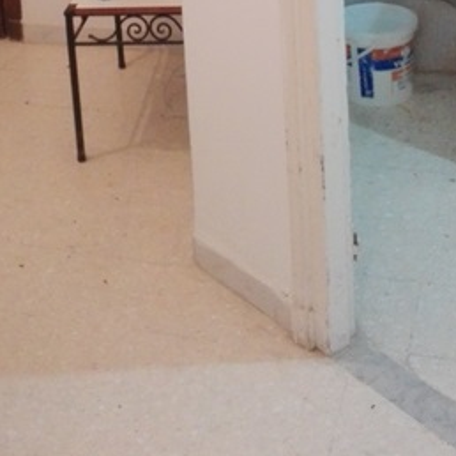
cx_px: 212
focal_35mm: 71
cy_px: -152
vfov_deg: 21.7
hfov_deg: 24.3
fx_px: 1058
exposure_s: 1/33
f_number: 2
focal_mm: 3.68
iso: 450
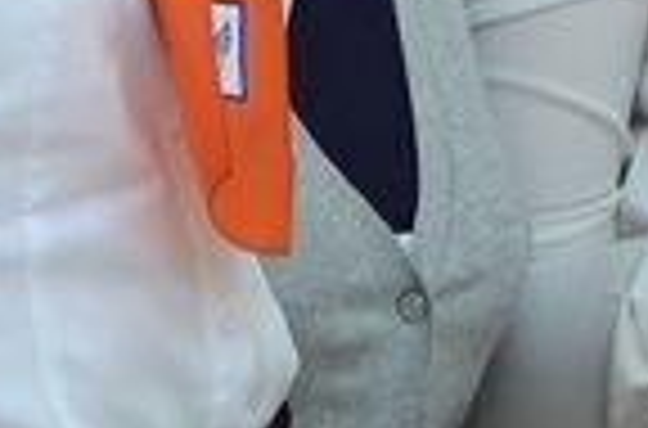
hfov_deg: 8.2
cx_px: 479
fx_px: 4503
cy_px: -451
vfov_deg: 5.3
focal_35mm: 251
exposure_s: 1/200
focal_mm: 34
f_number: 4.2
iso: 1000
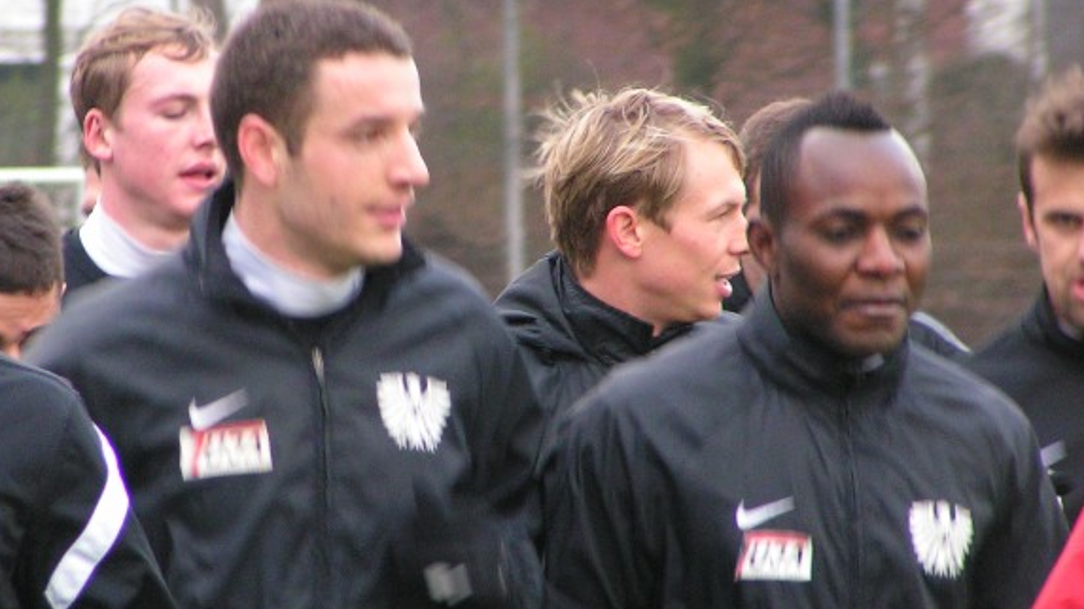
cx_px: 369
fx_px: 13592
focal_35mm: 473
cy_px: 318
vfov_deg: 2.6
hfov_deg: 4.6
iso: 200
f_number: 3.5
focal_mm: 47.6
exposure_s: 1/60
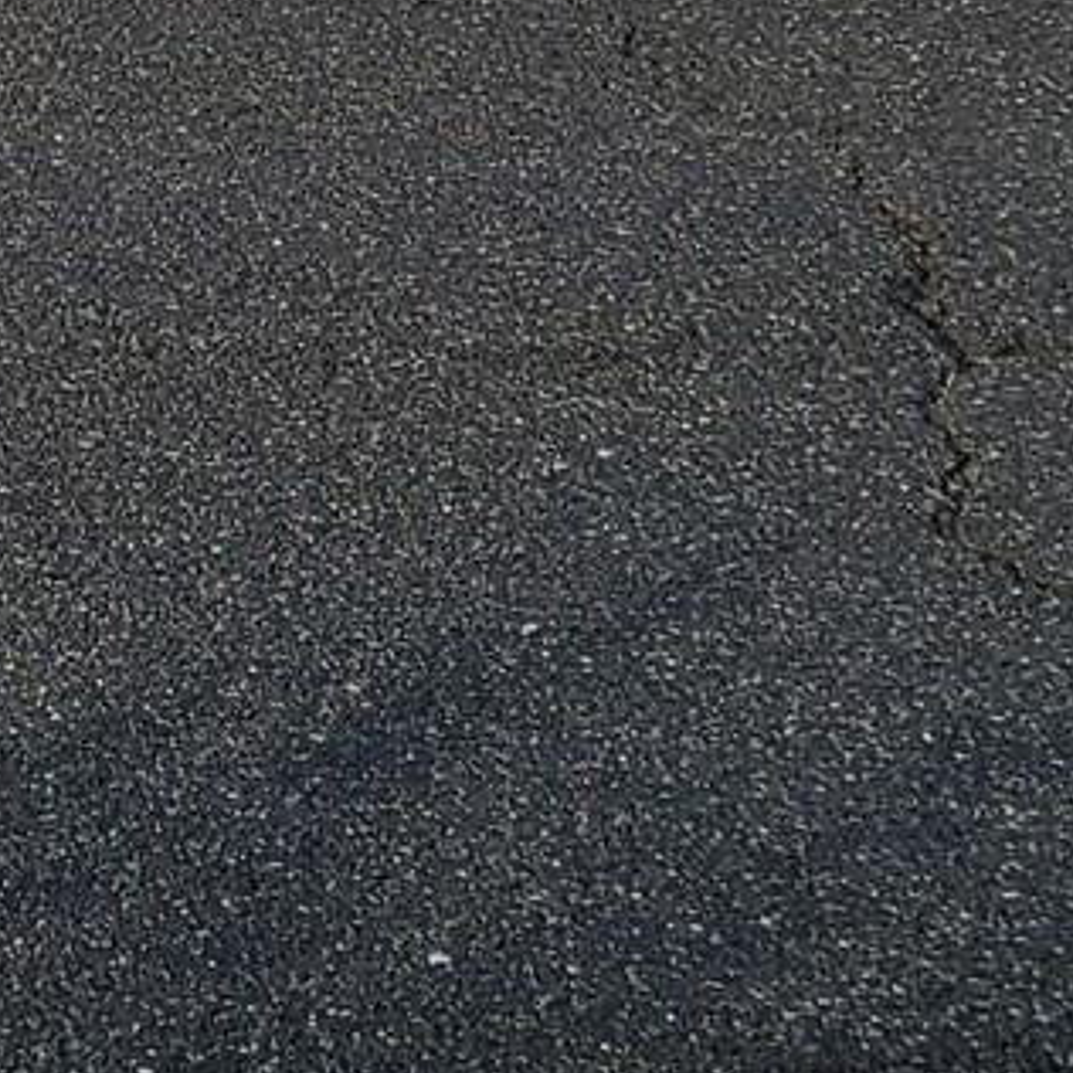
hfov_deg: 11.6
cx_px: -54
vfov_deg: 10.2
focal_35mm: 149
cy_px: -1521
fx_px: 5225
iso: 40
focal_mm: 5.4
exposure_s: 1/1989
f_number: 1.8
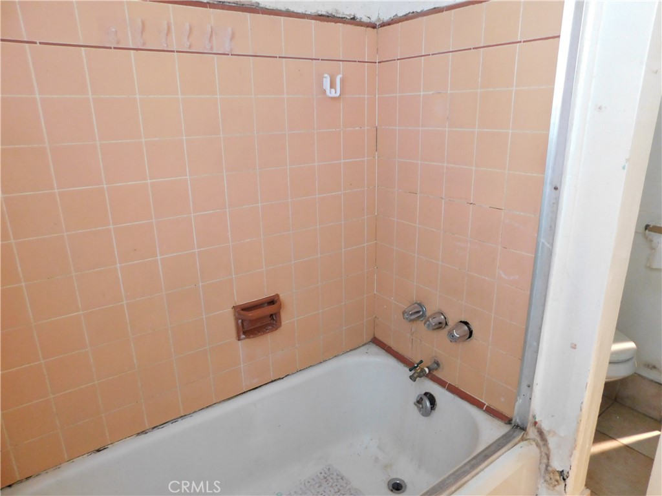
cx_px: 331
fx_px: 440
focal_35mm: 23
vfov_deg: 58.9
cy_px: 248
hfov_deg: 73.9
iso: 400
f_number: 3
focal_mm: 4
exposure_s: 1/8
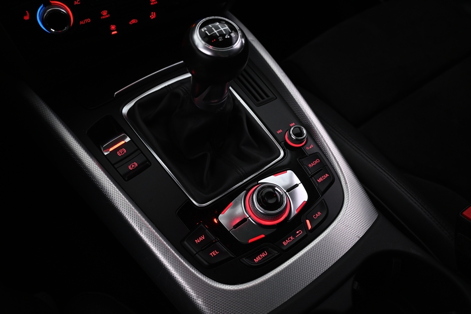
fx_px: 392
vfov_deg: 43.6
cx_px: 236
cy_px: 157
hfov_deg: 61.9
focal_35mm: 30
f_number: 3.8
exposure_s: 1/30
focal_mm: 20
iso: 720
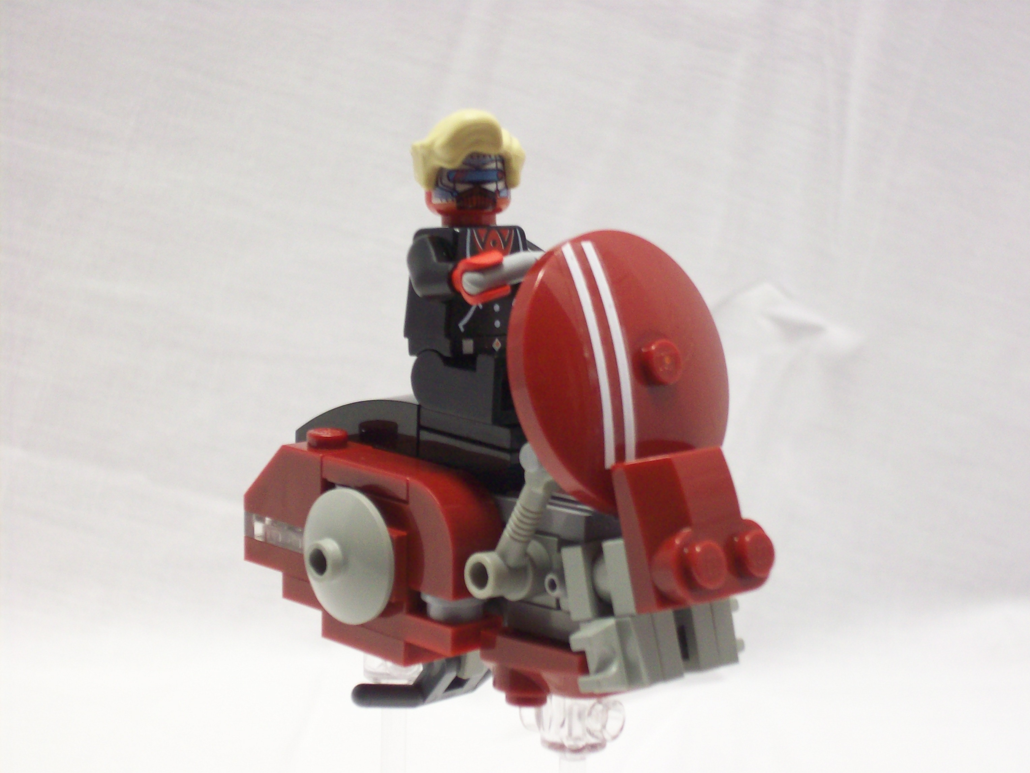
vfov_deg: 19.1
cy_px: 386
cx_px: 515
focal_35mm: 77
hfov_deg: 25.3
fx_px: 2291
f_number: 4.2
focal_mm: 12.8
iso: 160
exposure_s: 1/15.3
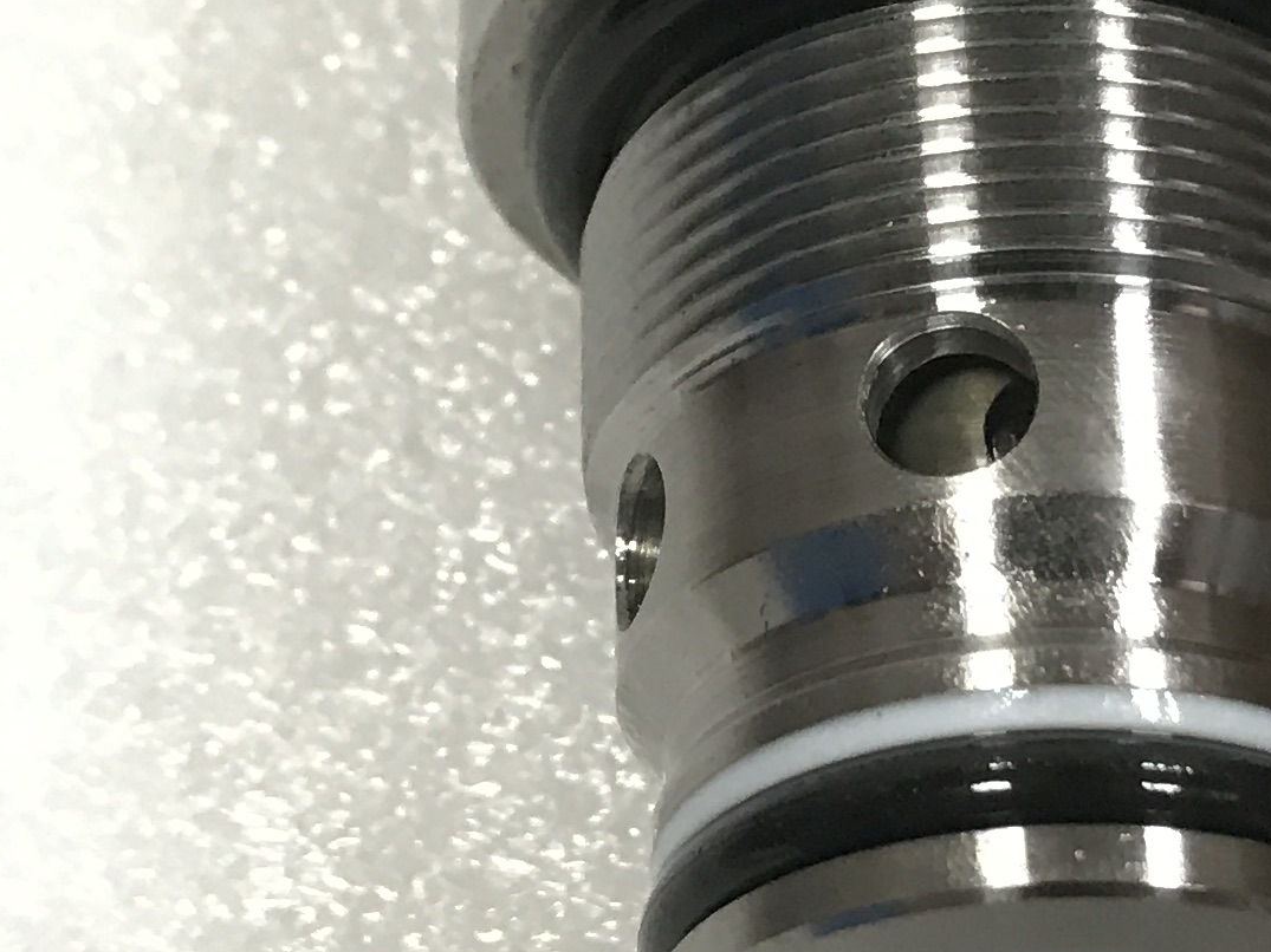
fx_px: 3855
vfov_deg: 14.1
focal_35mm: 105
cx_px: 709
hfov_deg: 18.7
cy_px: 385
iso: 50
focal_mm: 3.99
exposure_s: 1/17
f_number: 1.8
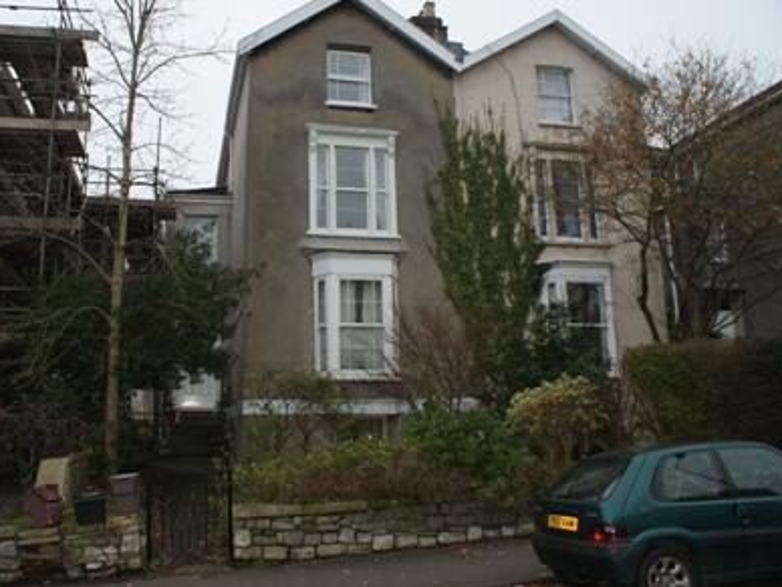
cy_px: 286
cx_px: 337
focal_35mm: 30
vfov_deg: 46.8
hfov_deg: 59.7
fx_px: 678
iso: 400
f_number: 5.6
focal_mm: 18
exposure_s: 1/60
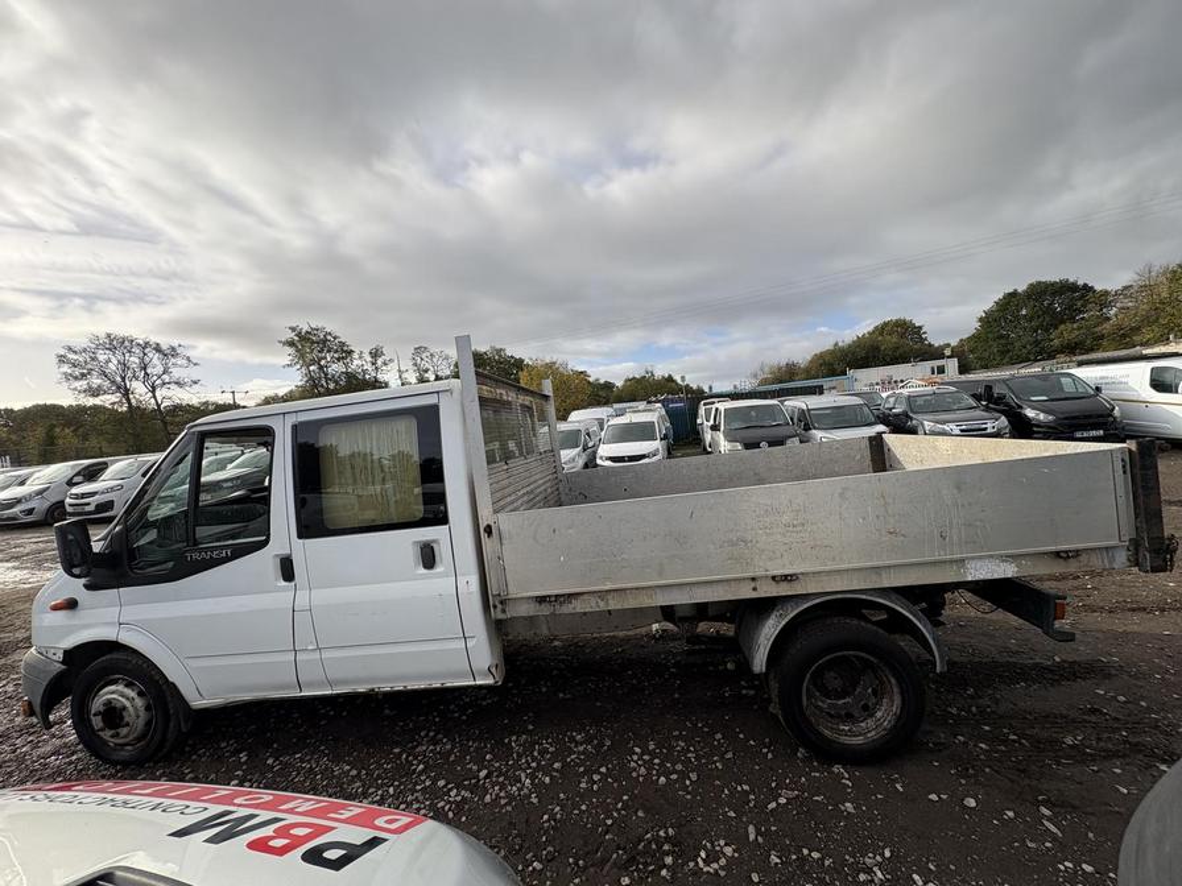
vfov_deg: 85.7
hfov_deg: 102.1
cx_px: 591
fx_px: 478
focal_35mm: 14
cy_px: 443
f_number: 2.2
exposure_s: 1/1217
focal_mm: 2.22
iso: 40
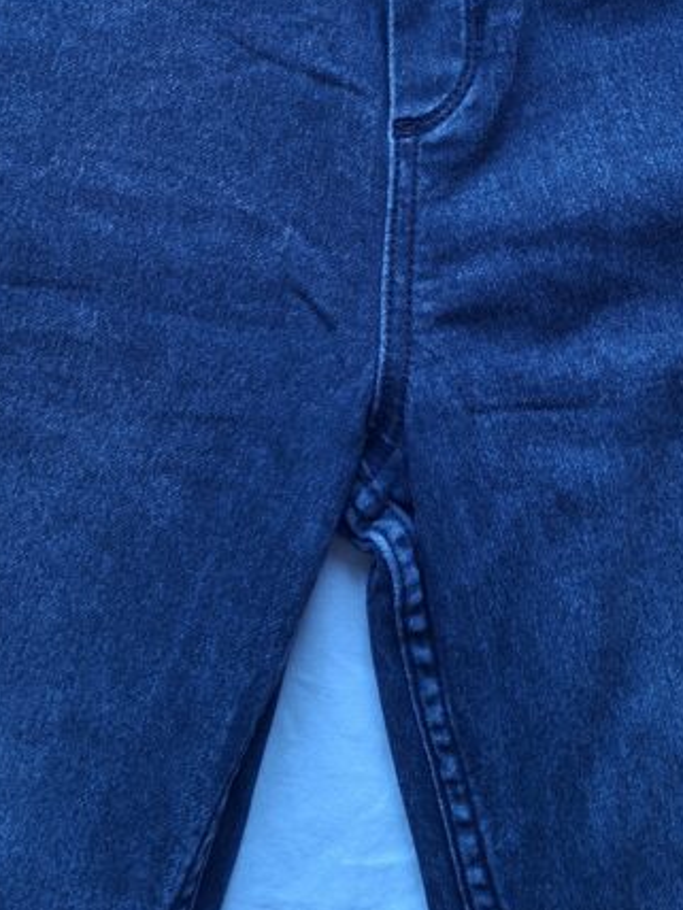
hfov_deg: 33.5
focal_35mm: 43
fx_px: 1131
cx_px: 411
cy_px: 176
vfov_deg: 41.9
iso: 200
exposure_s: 1/60
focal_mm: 5.54
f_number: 1.8
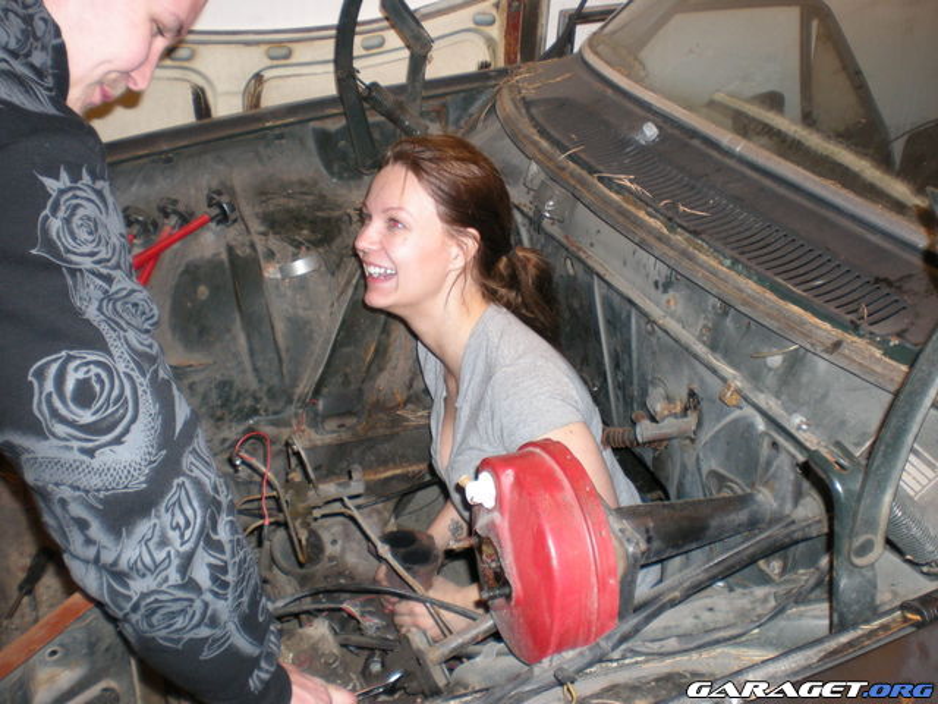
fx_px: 1030
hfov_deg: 49.0
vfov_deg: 37.7
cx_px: 469
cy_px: 352
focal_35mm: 38
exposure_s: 1/60
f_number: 3.1
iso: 154
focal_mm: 6.3
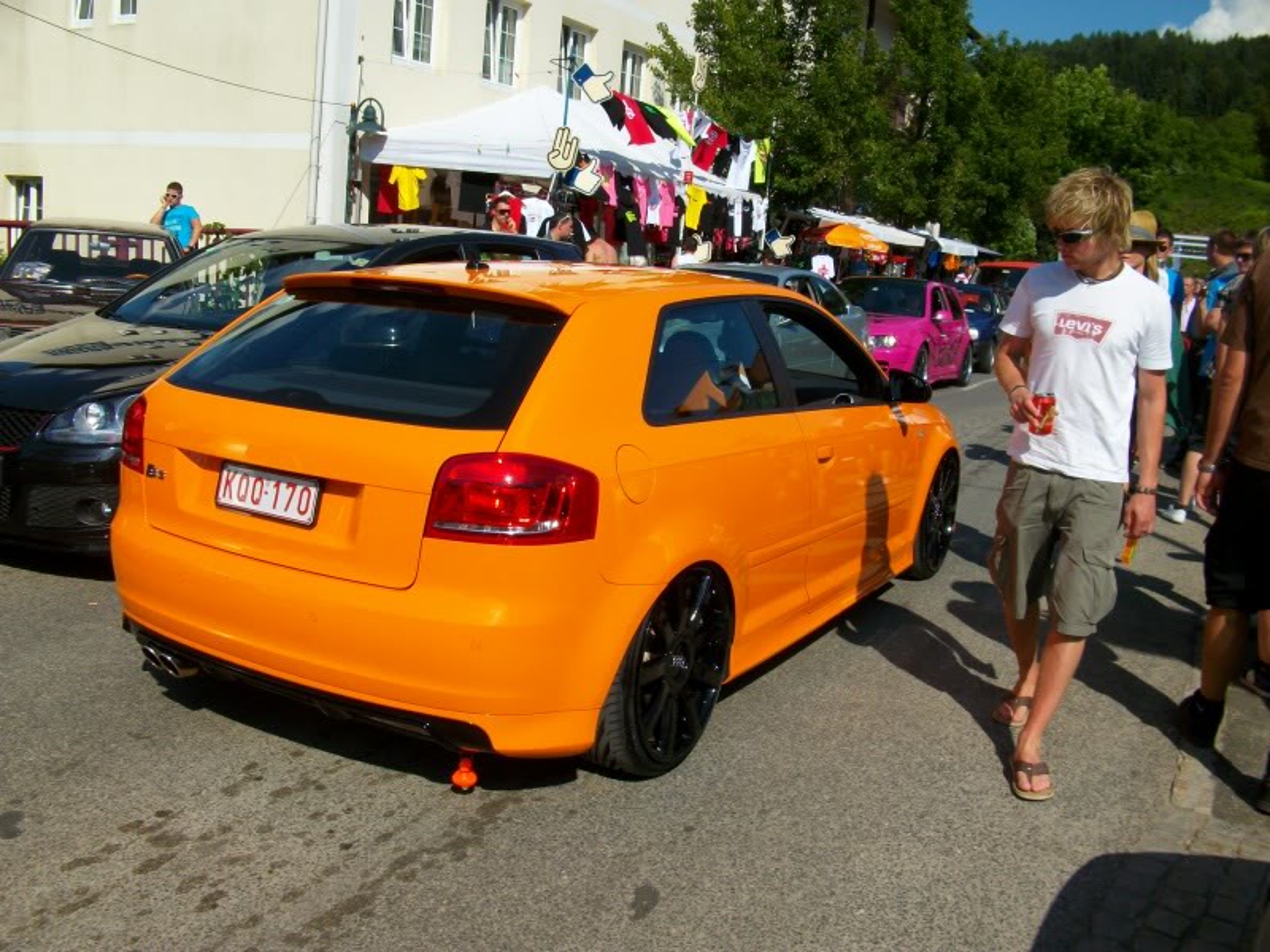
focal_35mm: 34
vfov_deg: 41.8
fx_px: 1247
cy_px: 476
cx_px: 635
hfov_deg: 54.0
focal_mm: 5.7
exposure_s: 1/545
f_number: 5.5
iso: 80
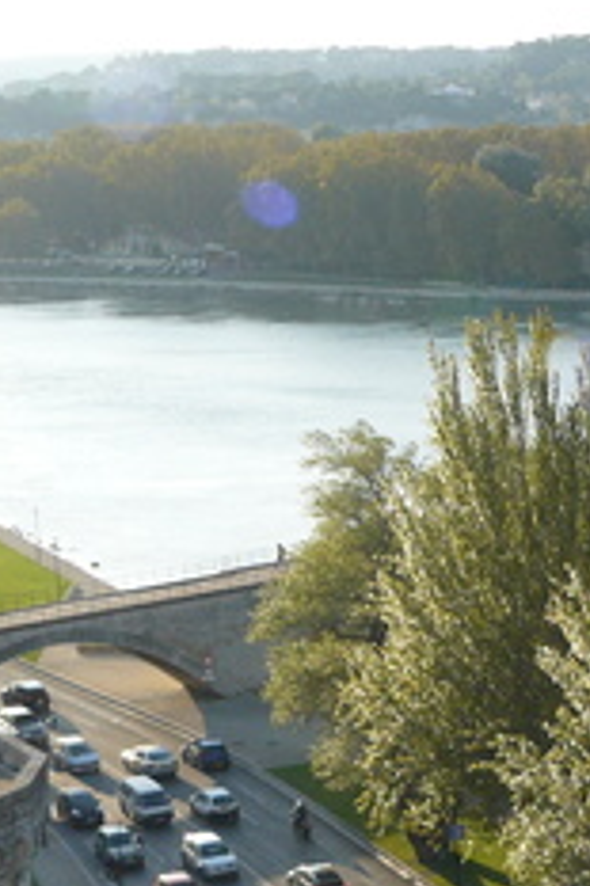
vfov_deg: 19.8
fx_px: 2536
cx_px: 784
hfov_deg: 12.8
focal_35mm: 103
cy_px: 494
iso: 100
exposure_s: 1/200
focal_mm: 6
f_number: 4.5
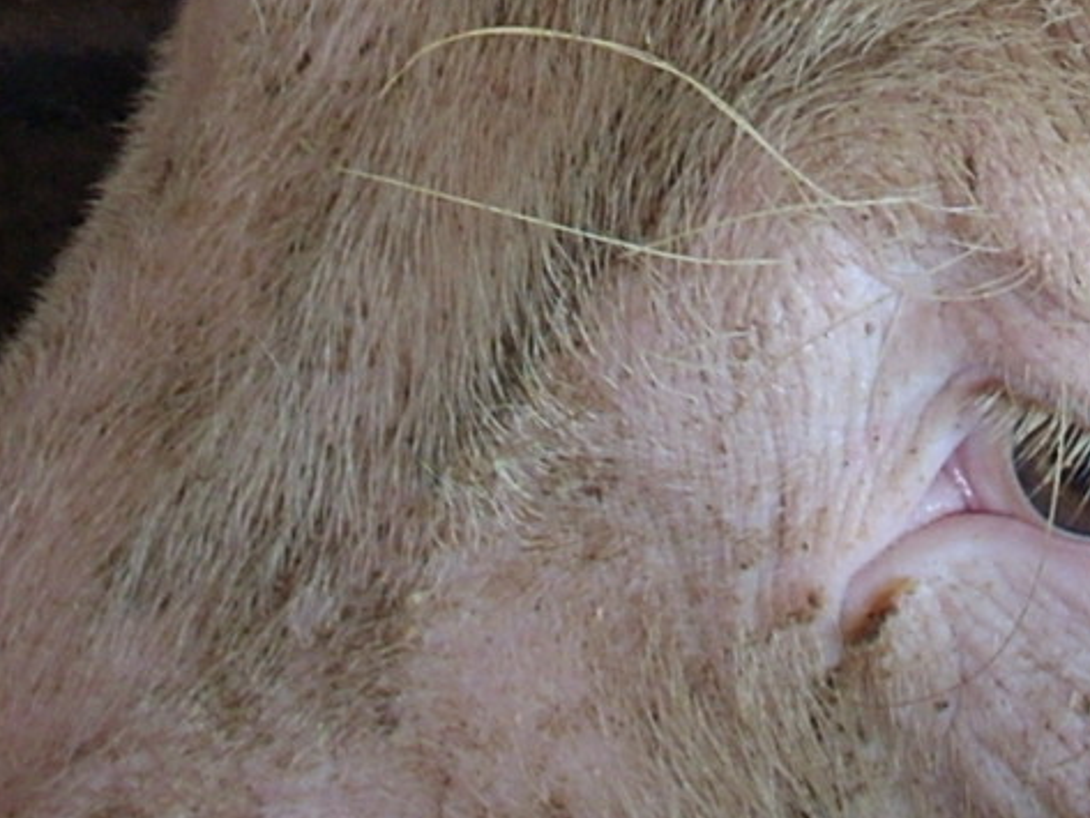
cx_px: 864
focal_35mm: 199
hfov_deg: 9.9
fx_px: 6268
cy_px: -675
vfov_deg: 7.3
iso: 91
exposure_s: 1/30
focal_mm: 7.6
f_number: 3.1
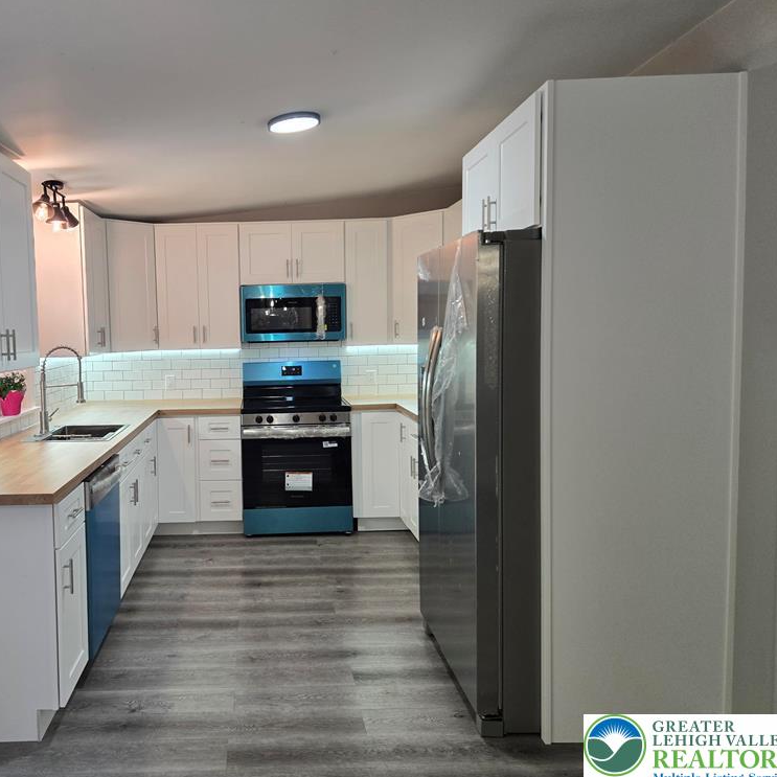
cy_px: 383
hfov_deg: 56.1
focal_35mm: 28
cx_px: 261
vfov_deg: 57.3
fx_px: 711
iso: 160
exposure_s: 1/180
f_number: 1.8
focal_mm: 5.4
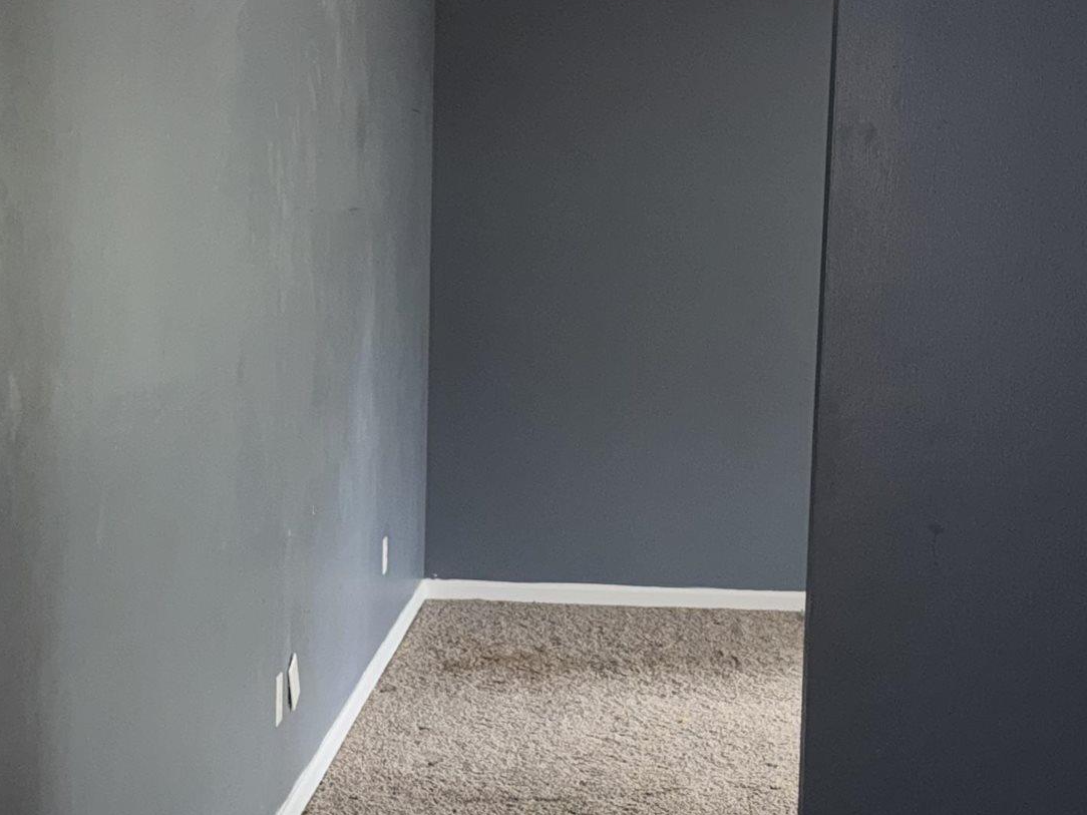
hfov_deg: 28.5
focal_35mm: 68
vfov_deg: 21.6
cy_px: 465
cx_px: 606
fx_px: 2135
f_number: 1.78
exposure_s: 1/8
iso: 200
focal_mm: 6.76
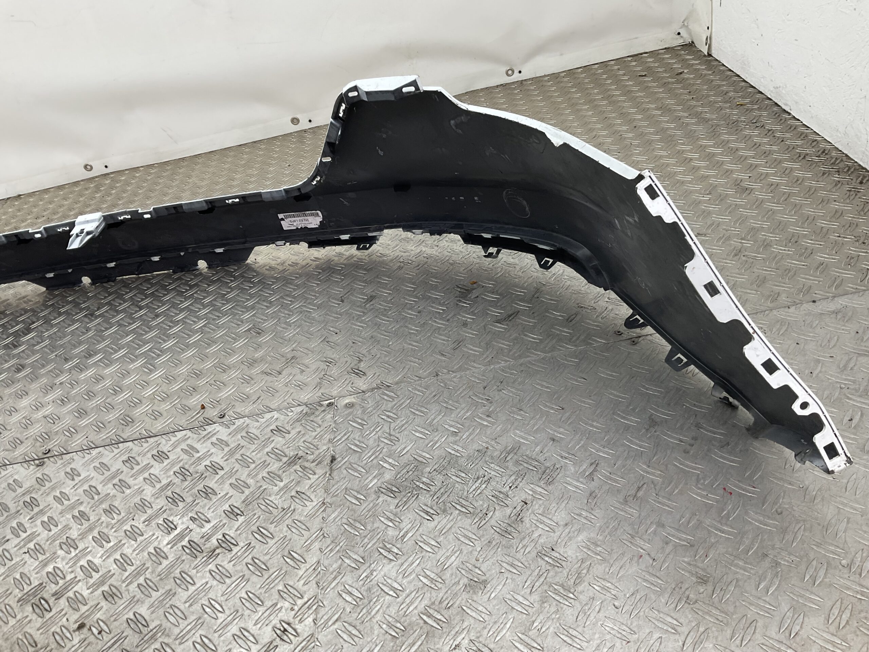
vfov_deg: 48.2
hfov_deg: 61.7
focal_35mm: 29
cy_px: 326
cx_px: 434
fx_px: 728
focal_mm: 3
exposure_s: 1/100
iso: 25
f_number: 1.8
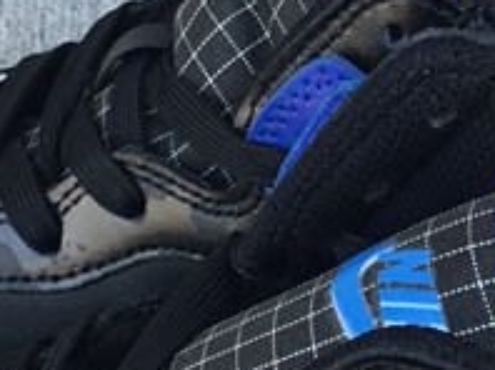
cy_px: 531
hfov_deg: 14.0
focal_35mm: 141
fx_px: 2014
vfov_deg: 10.2
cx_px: 162
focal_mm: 3.3
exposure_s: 1/50
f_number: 2.4
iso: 25
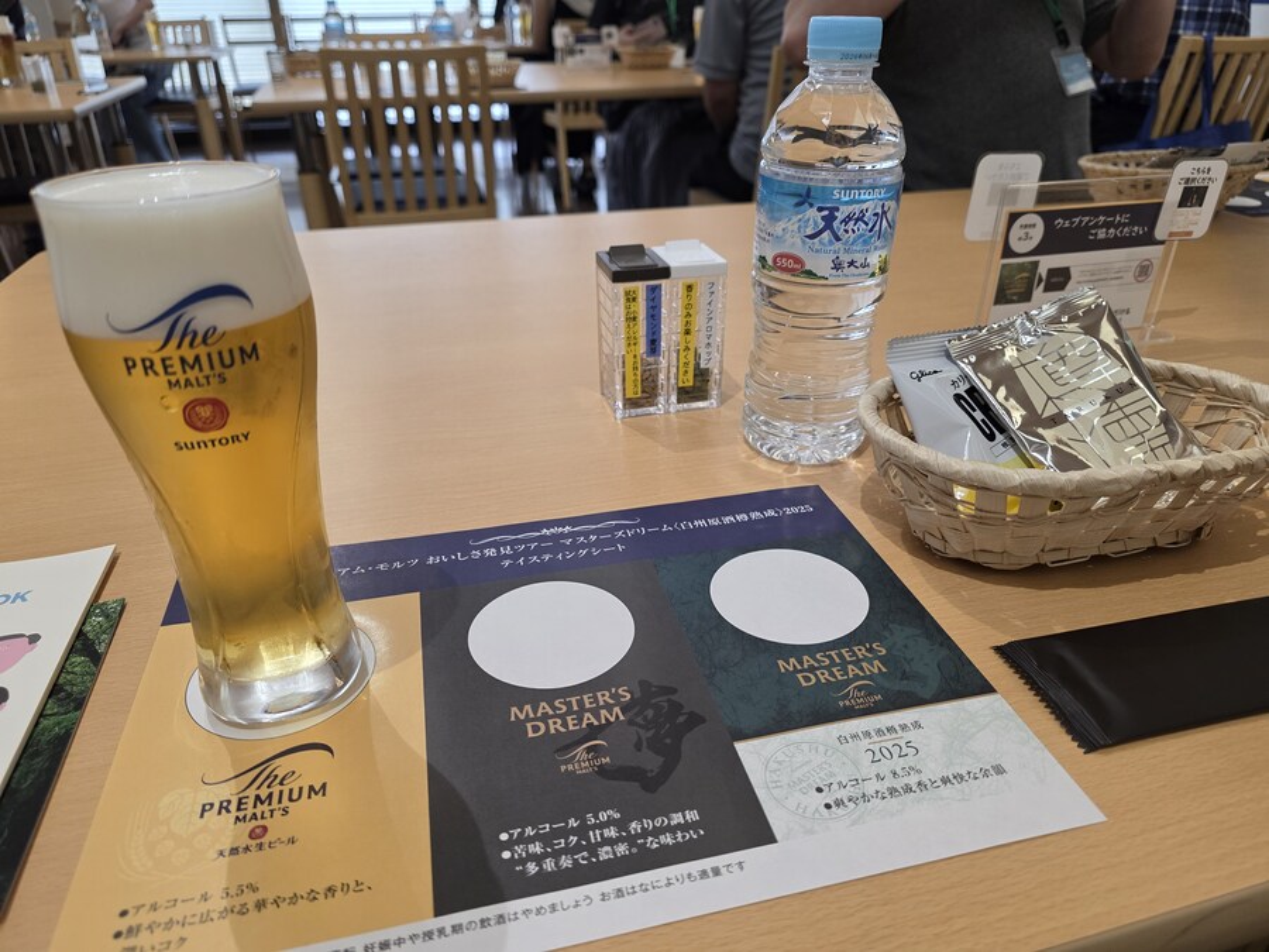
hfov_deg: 73.9
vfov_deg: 58.9
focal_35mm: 23
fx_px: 843
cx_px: 634
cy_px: 476
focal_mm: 6.3
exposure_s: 1/120
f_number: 1.7
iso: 250
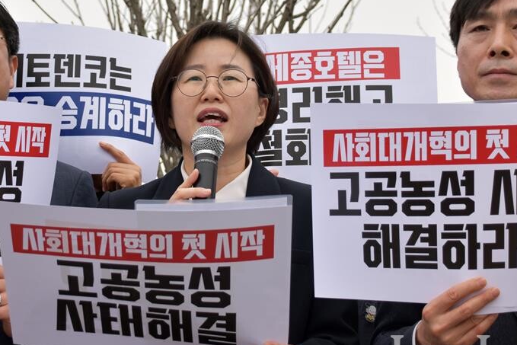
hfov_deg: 21.4
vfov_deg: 14.4
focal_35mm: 95
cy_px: 134
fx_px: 1365
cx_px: 218
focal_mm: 42
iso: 100
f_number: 4.8
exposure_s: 1/320
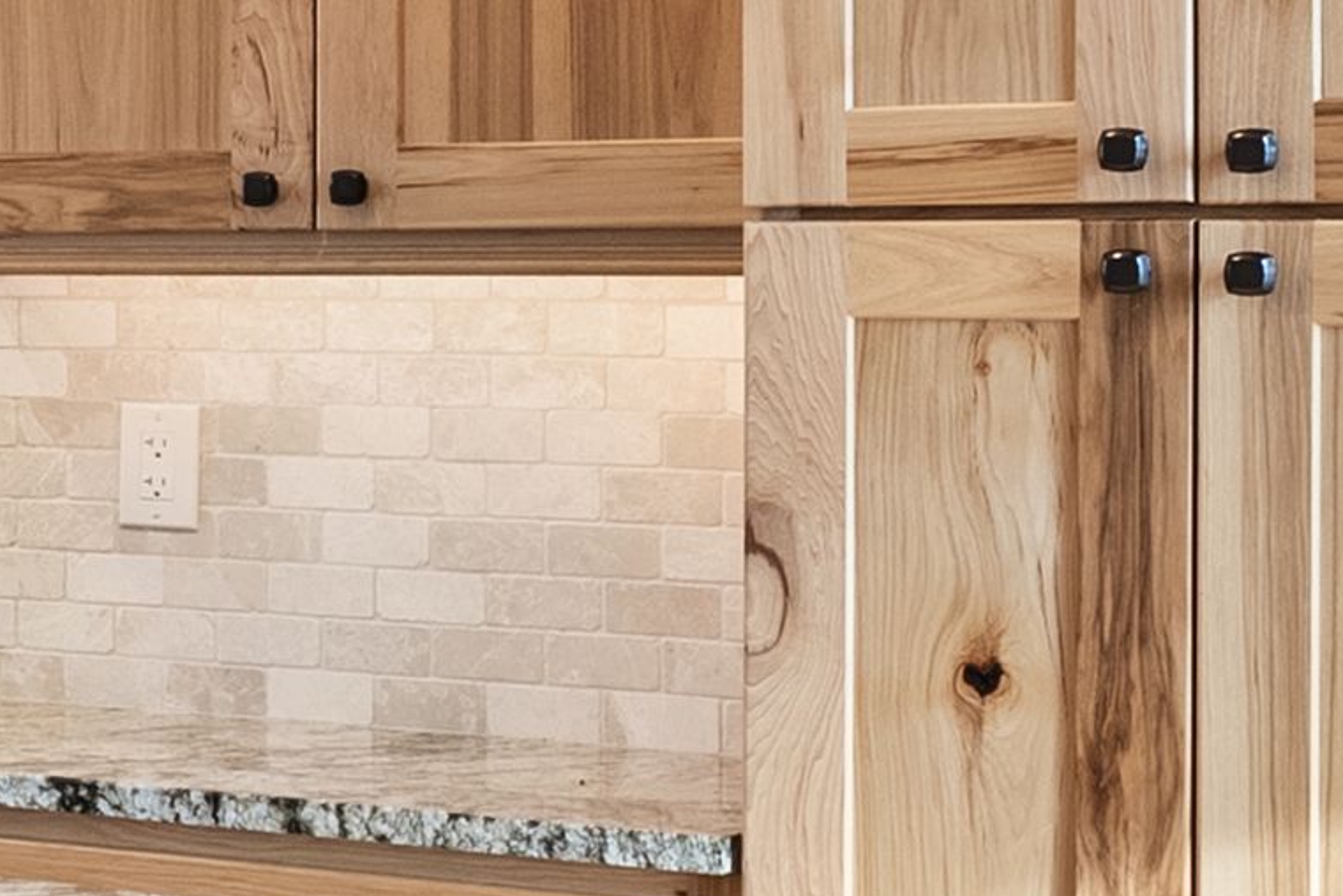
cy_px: 310
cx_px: -1659
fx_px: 4366
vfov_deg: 11.7
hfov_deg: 13.7
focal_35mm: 117
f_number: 8
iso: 640
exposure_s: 1/15
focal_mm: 21
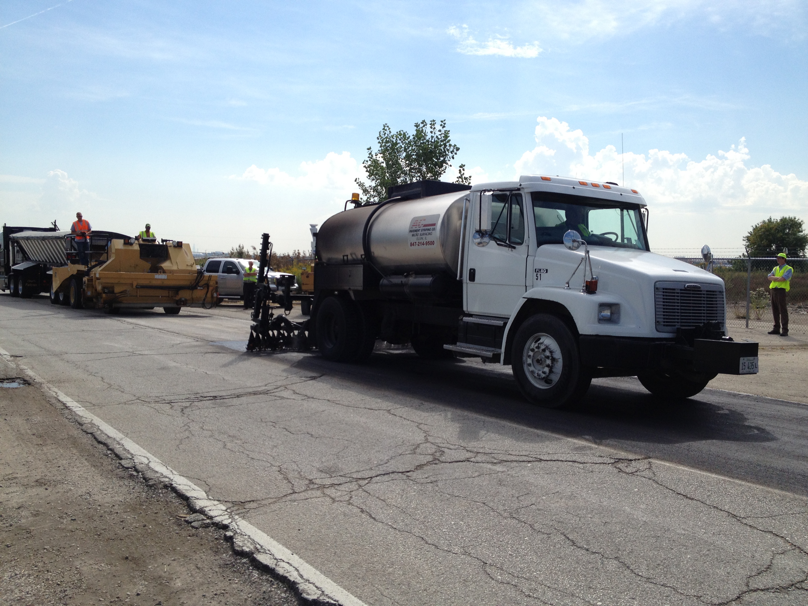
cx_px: 404
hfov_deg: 52.6
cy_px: 303
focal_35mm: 35
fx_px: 817
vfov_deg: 40.7
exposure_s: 1/2304
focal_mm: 4.28
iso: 50
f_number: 2.4
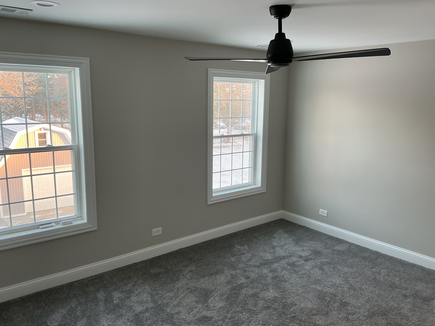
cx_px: 218
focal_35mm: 29
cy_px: 163
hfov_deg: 61.7
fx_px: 364
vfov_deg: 48.2
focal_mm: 3
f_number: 1.8
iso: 100
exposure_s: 1/50
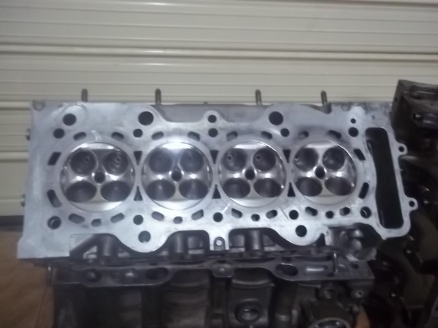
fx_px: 456
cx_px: 219
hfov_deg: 51.4
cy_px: 164
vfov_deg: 39.7
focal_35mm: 36
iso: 320
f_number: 3.1
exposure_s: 1/8
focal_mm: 6.5
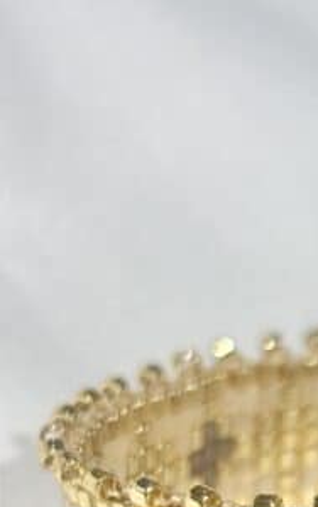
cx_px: 567
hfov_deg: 6.8
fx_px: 2602
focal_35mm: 188
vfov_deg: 10.9
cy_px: 607
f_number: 1.6
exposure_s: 1/268
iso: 32
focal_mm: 5.96
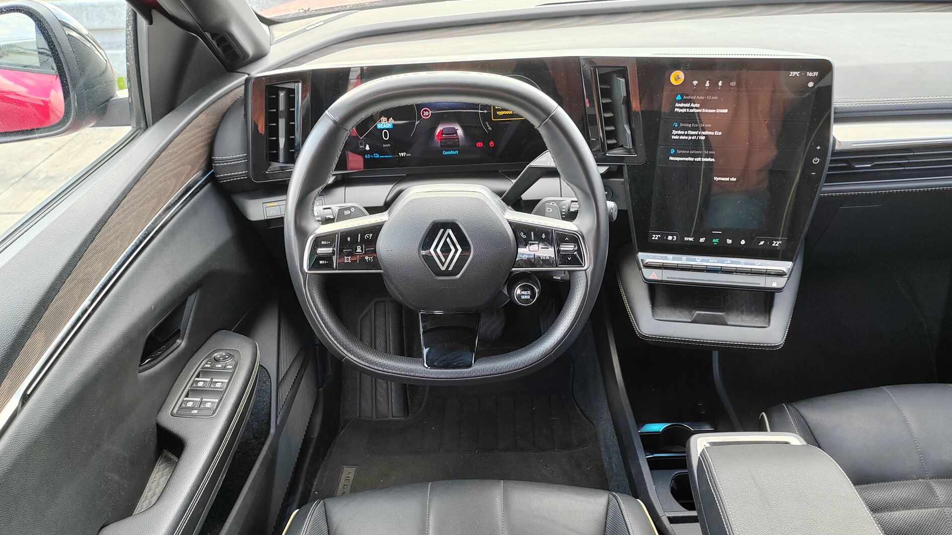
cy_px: 355
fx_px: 757
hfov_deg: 64.3
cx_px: 476
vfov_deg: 38.5
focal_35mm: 30
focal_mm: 5.52
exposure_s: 1/100
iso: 128
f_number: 1.9
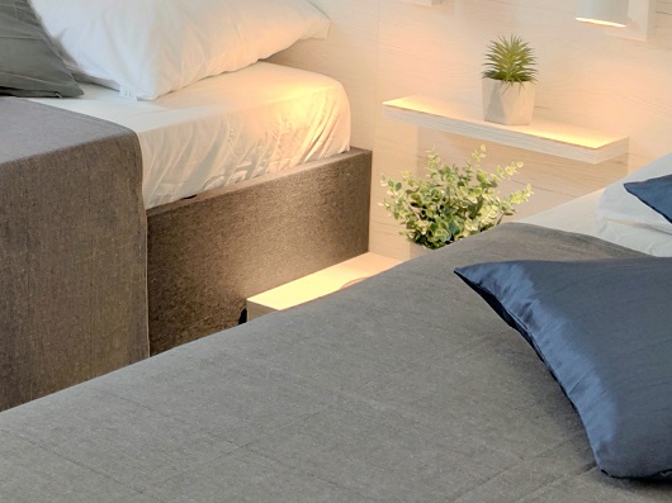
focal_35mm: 87
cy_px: -222
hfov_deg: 20.9
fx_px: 1688
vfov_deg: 15.8
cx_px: -146
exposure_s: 1/100
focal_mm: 6.74
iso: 149
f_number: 1.69
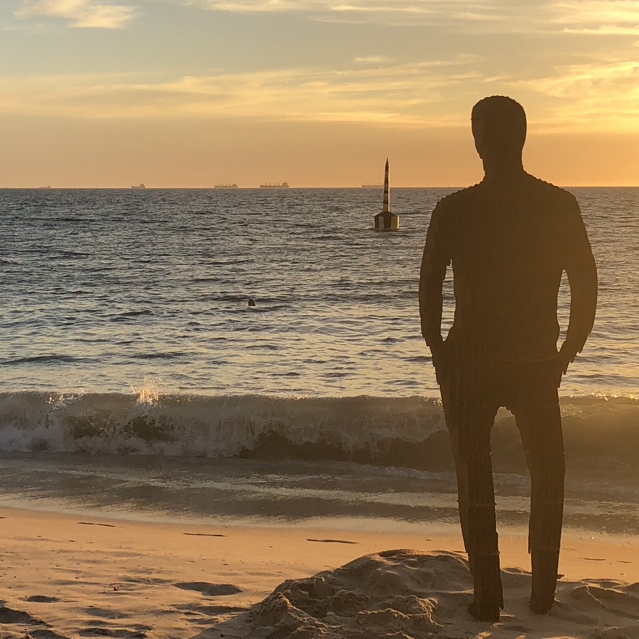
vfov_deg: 23.7
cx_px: 153
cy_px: 286
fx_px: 1525
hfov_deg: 23.4
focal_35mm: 73
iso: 20
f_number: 1.8
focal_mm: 4
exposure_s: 1/923
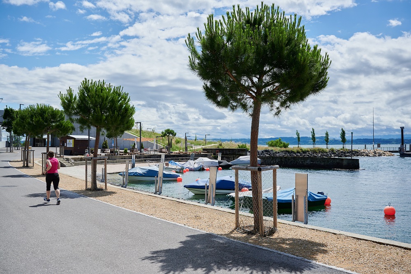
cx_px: 206
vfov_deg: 35.0
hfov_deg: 50.7
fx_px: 433
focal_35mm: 38
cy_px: 137
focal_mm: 38
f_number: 5
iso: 280
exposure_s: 1/3200
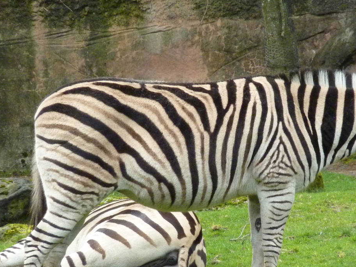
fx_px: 5389
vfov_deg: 2.8
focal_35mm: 524
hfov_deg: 3.8
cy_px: 164
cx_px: 237
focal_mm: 49.2
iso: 400
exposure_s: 1/250
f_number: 4.9
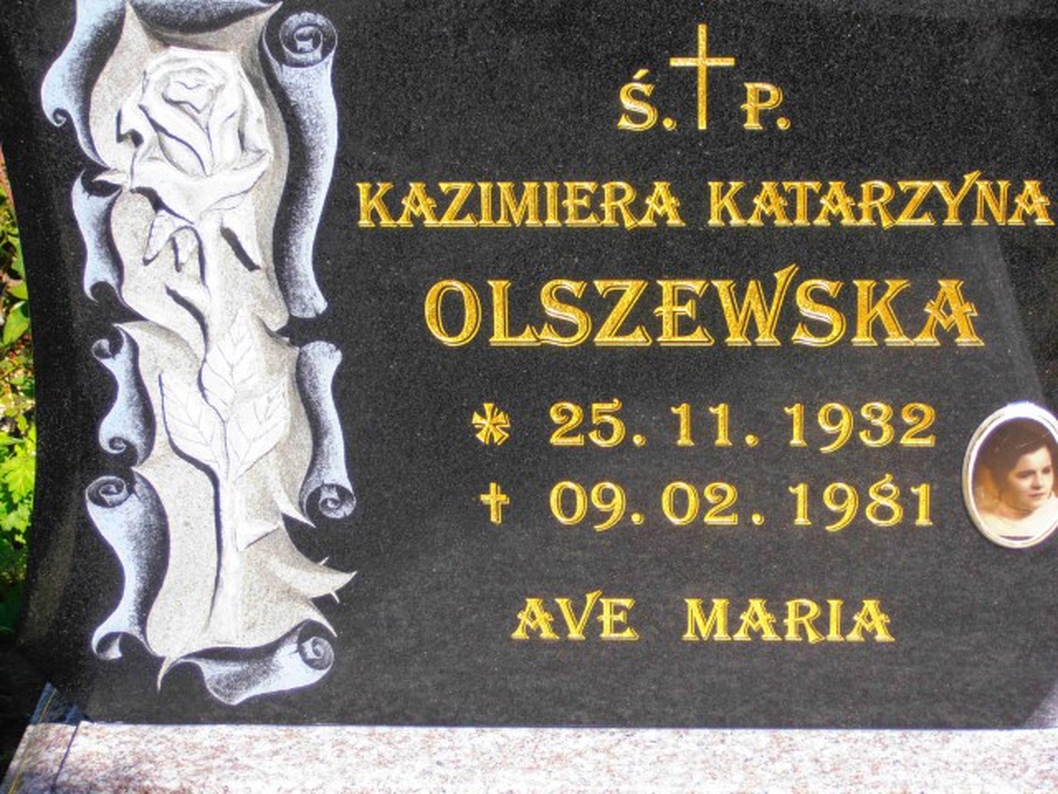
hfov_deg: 17.7
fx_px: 3393
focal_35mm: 111
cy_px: 397
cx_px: 529
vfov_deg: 13.3
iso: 80
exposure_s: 1/250
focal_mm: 19.64
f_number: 5.5
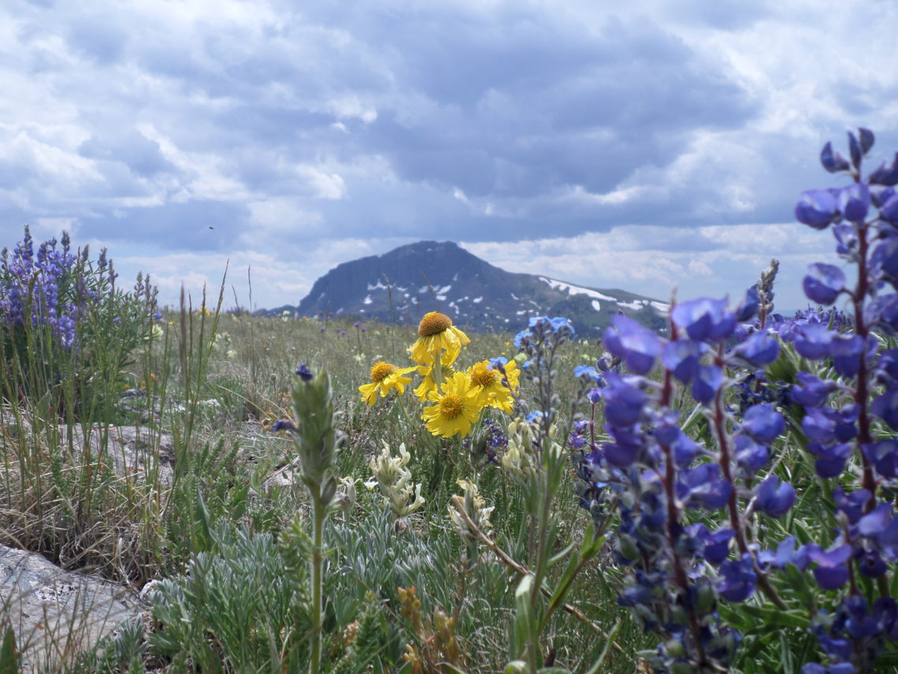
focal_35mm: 36
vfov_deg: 39.7
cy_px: 337
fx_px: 934
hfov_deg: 51.4
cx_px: 449
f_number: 3
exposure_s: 1/1500
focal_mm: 6.5
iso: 80
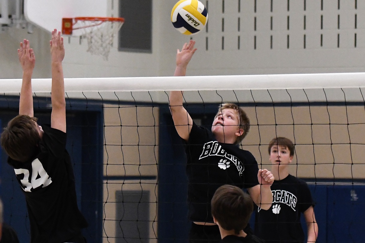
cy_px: 122
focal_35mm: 112
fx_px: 1141
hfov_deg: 18.2
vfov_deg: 12.2
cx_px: 182
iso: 4500
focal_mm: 75
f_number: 2.8
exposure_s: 1/1000
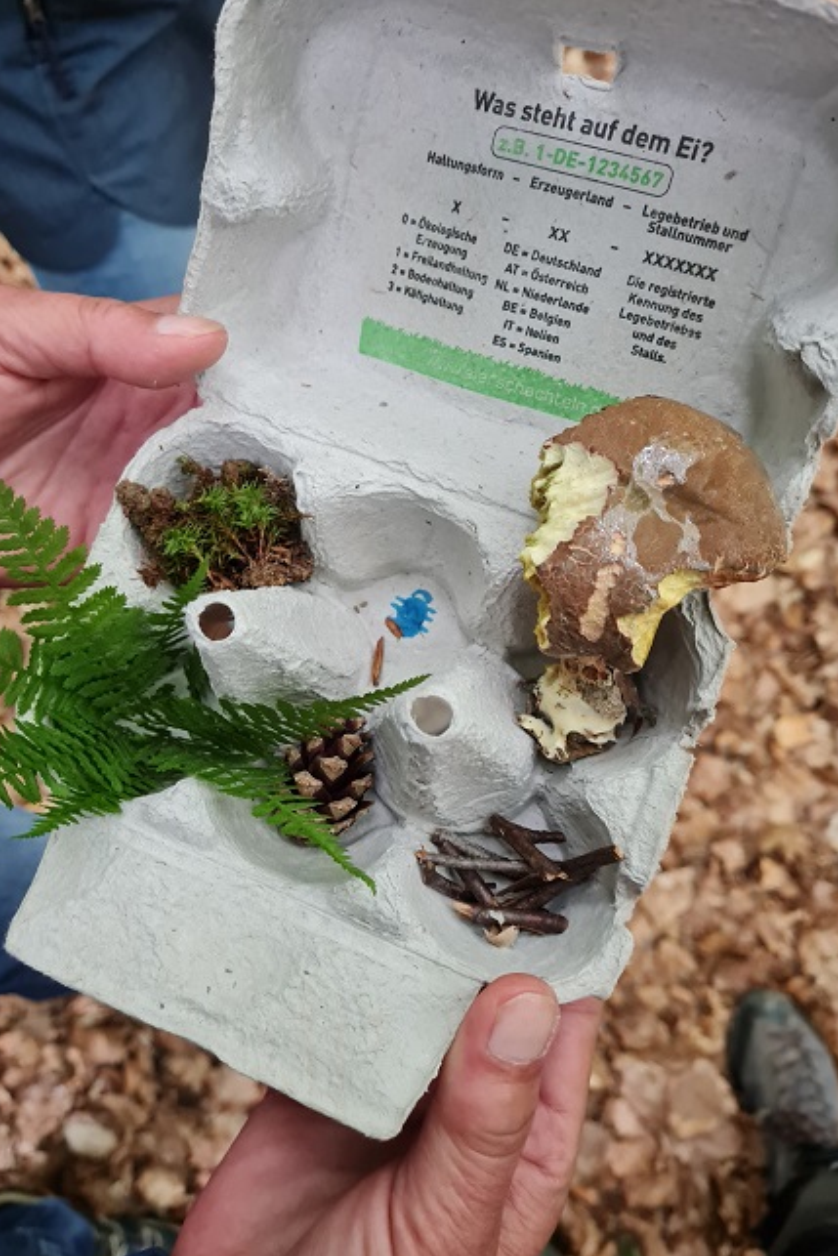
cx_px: 363
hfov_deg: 46.3
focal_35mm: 28
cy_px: 643
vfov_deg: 65.5
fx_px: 977
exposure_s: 1/50
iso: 640
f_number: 1.8
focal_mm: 5.4
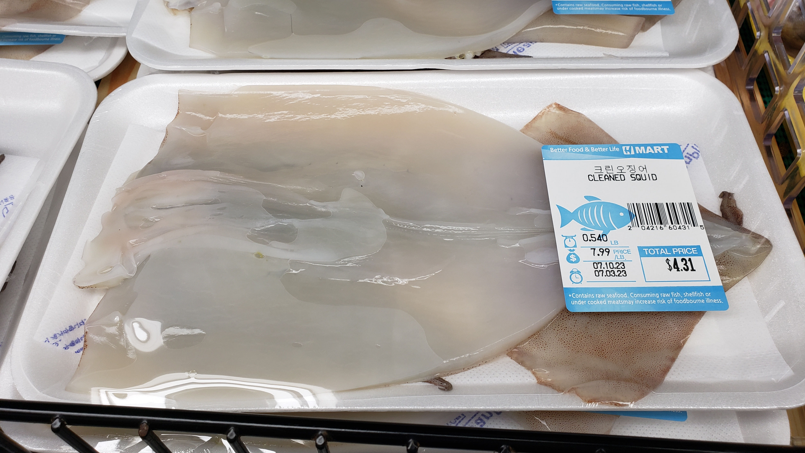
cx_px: 394
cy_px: 164
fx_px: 619
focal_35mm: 29
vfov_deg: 39.8
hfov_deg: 66.1
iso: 64
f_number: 2.4
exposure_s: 1/120
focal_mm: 4.3
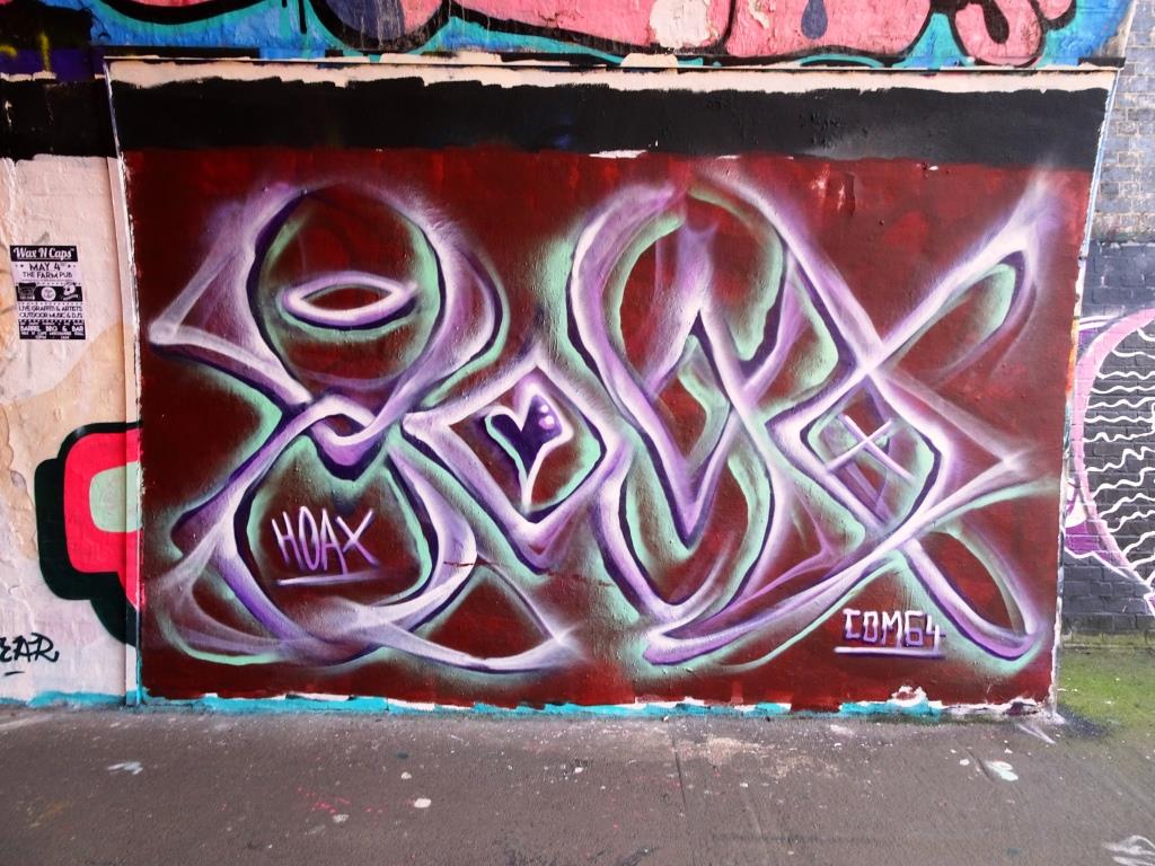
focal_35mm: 24
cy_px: 433
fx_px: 801
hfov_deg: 71.6
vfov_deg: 56.8
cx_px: 578
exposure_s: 1/30
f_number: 3.5
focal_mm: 4.1
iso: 125
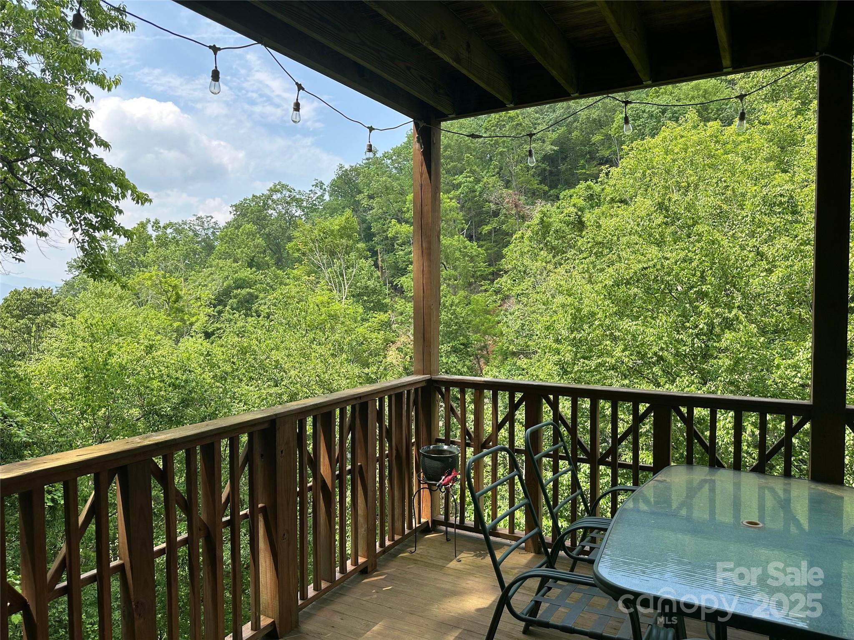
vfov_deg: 56.8
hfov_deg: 71.6
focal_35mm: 24
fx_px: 592
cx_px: 427
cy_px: 320
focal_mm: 6.86
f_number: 1.78
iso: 80
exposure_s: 1/1062
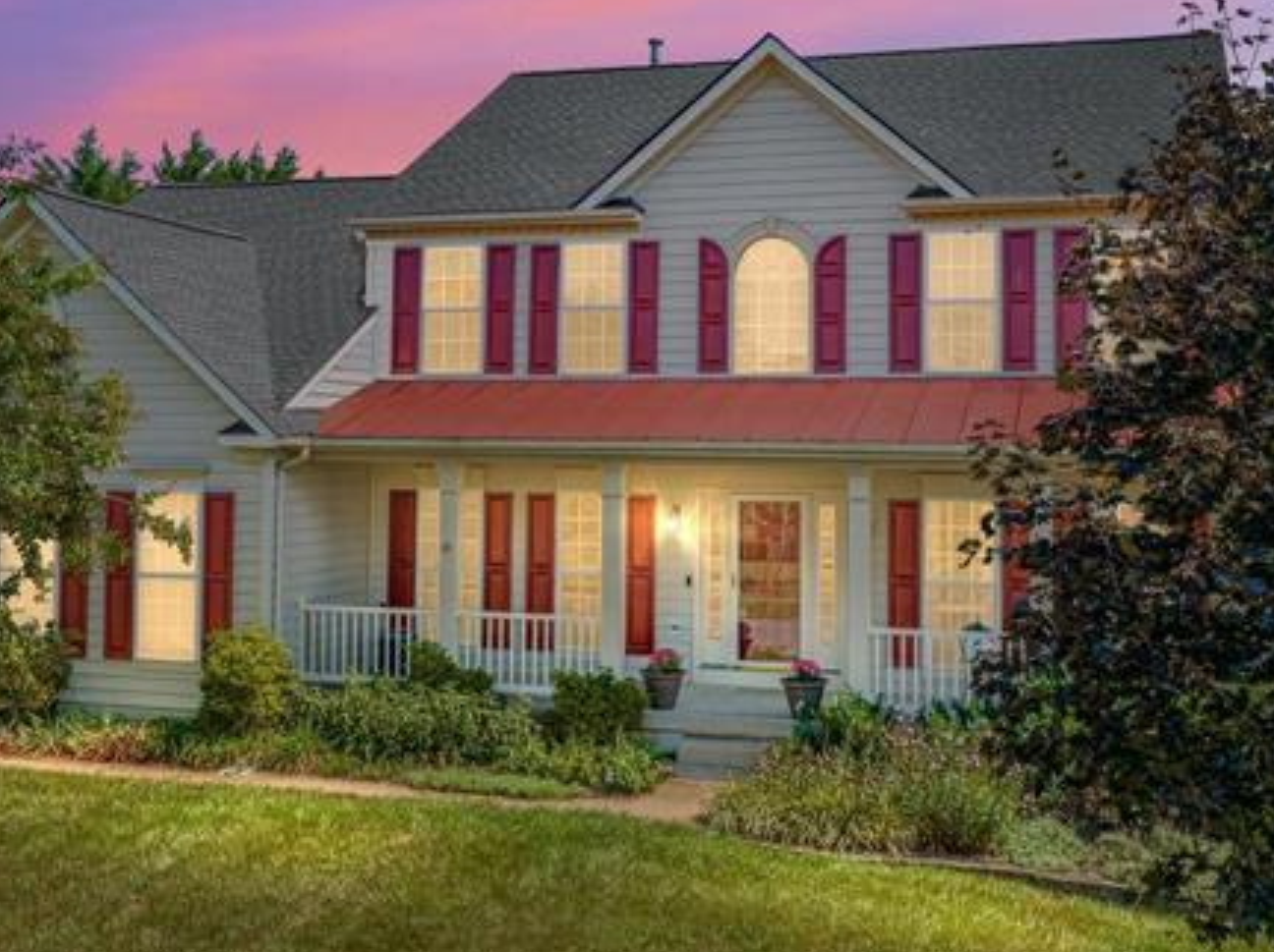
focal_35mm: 40
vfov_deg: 35.9
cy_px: 447
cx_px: 672
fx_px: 1471
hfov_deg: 46.8
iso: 100
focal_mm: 12.29
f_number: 4
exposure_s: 1/160
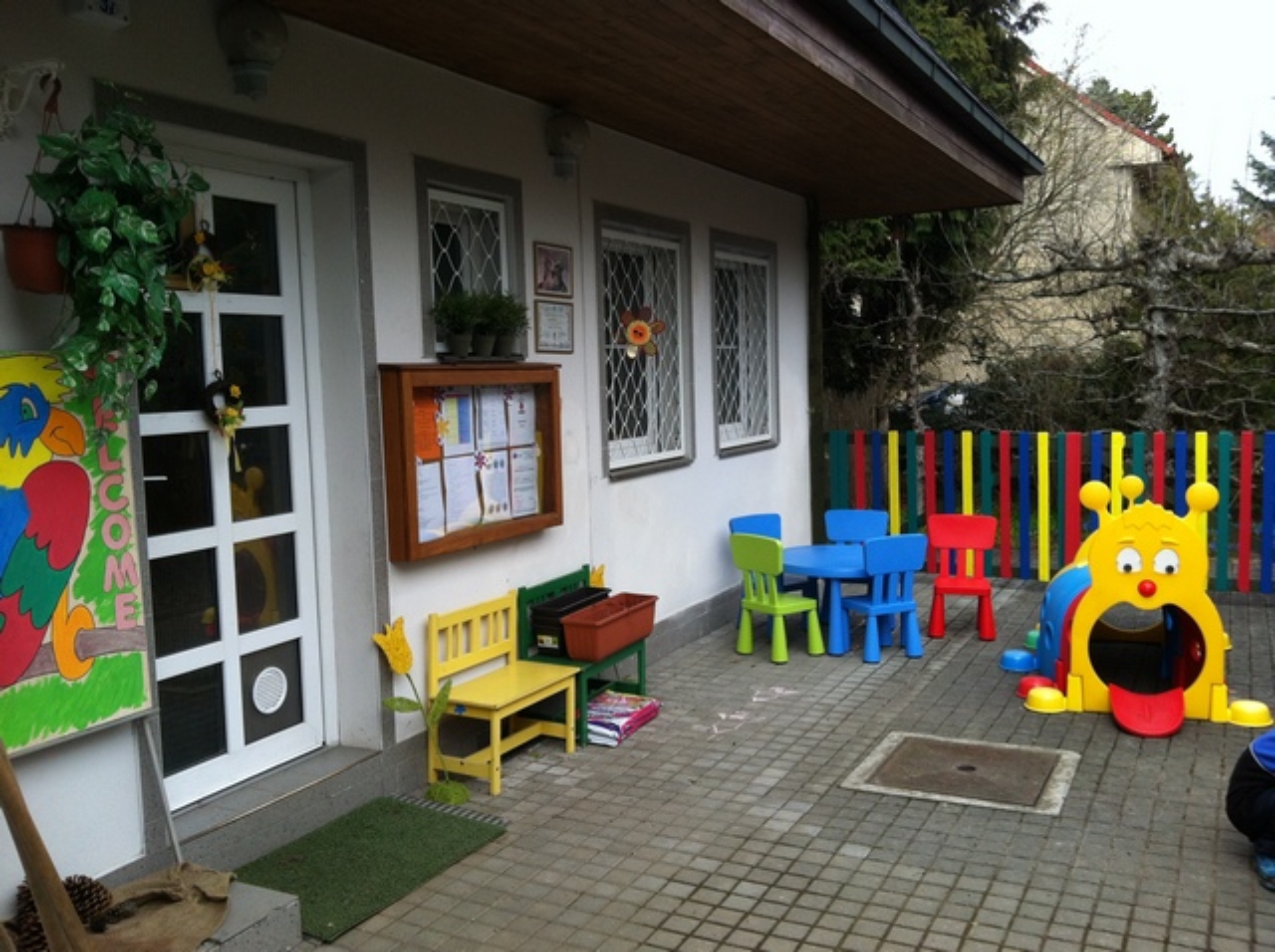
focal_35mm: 35
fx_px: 1287
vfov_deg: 40.6
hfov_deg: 52.7
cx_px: 638
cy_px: 476
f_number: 2.8
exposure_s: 1/431
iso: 80
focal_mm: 3.85
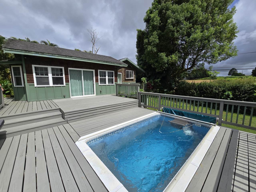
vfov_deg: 89.9
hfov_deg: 106.2
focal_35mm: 13
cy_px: 96
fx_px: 96
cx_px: 128
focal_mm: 2.2
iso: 50
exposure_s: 1/3935
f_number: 2.2
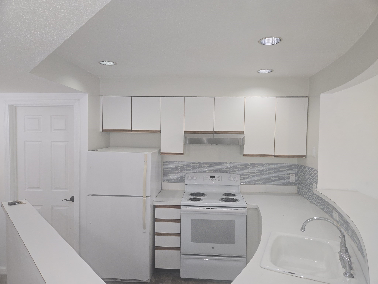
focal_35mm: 23
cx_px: 189
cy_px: 142
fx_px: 251
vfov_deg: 58.9
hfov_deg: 73.9
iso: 100
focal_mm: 5.4
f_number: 1.8
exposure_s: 1/60
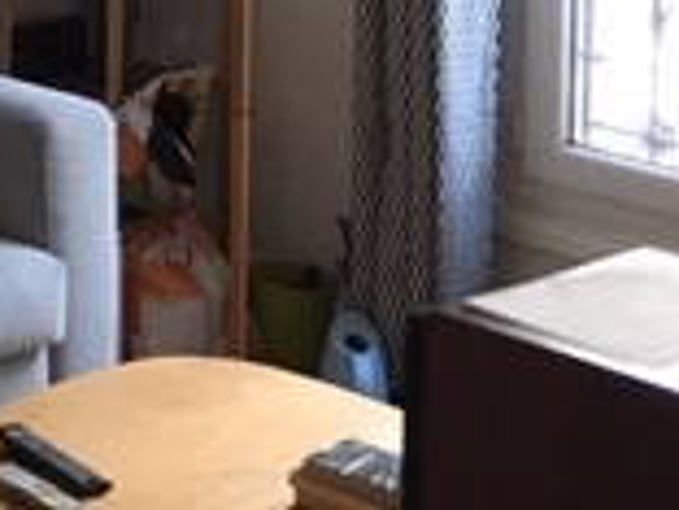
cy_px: -397
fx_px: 2334
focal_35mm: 119
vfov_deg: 11.6
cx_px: -640
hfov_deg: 14.1
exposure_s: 1/33
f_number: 2.2
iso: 250
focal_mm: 4.15
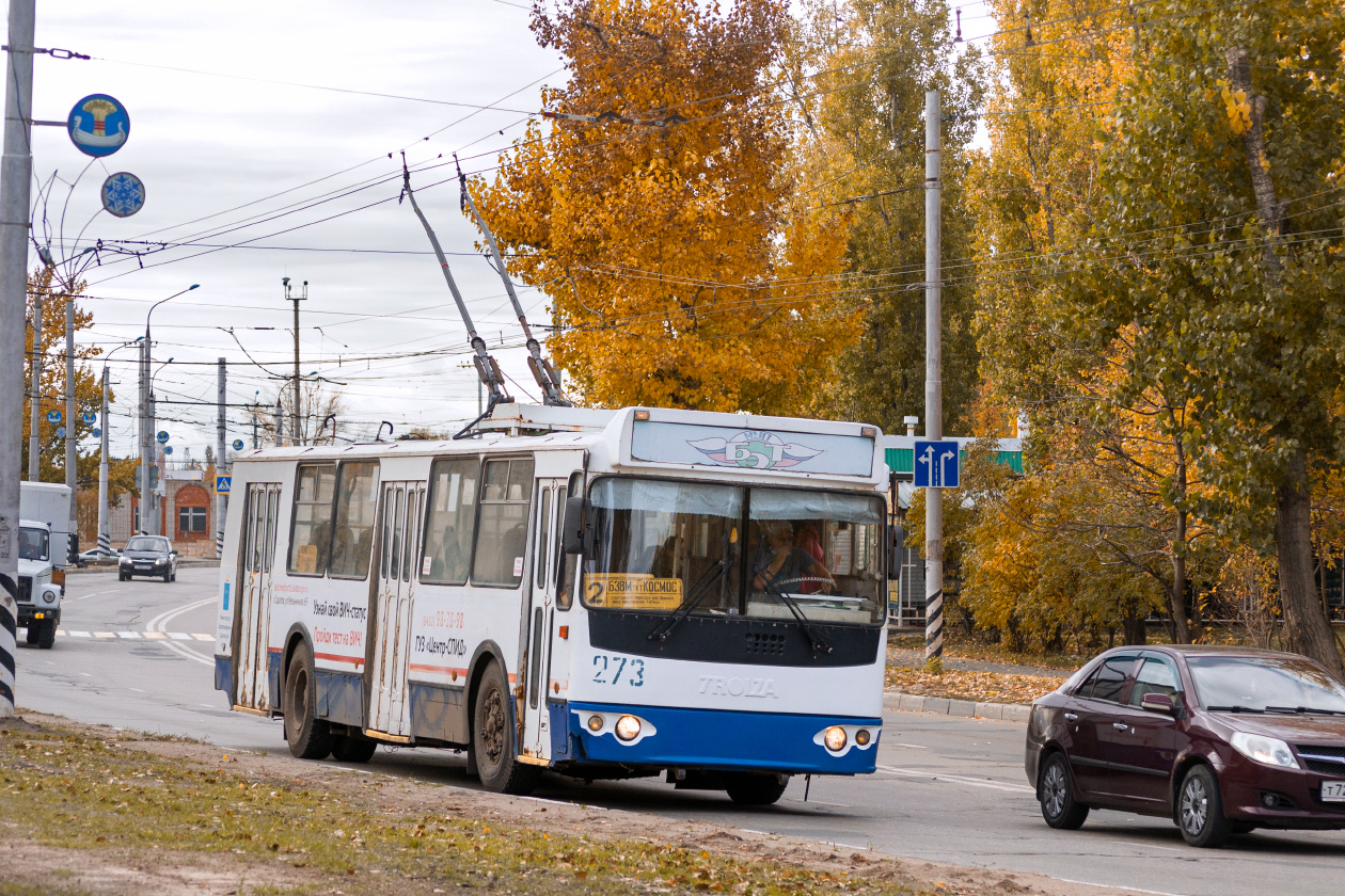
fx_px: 3811
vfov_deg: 13.4
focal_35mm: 102
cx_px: 672
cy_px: 448
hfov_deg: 20.0
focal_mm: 68
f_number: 5
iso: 400
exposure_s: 1/1000
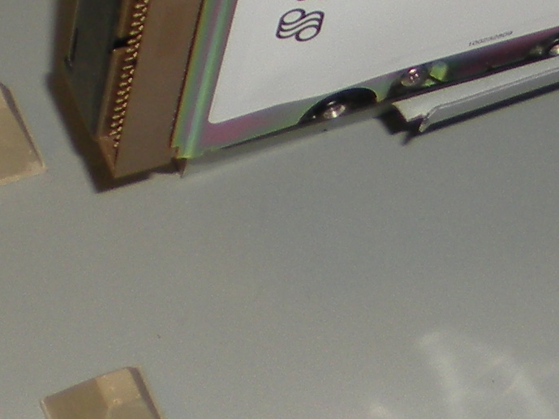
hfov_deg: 10.9
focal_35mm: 180
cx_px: 527
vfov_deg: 8.3
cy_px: 178
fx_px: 2907
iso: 64
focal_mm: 6.3
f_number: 3.1
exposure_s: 1/60
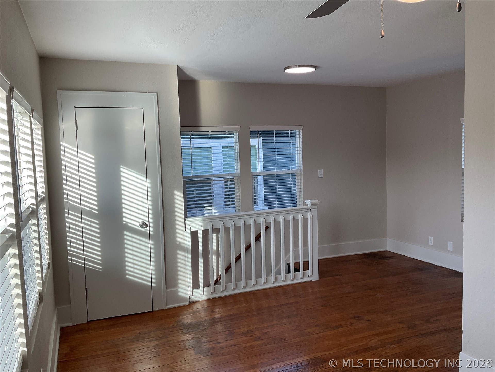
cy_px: 186
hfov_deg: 61.7
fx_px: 415
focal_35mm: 29
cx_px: 248
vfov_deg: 48.2
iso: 25
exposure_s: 1/120
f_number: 1.8
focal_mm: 3
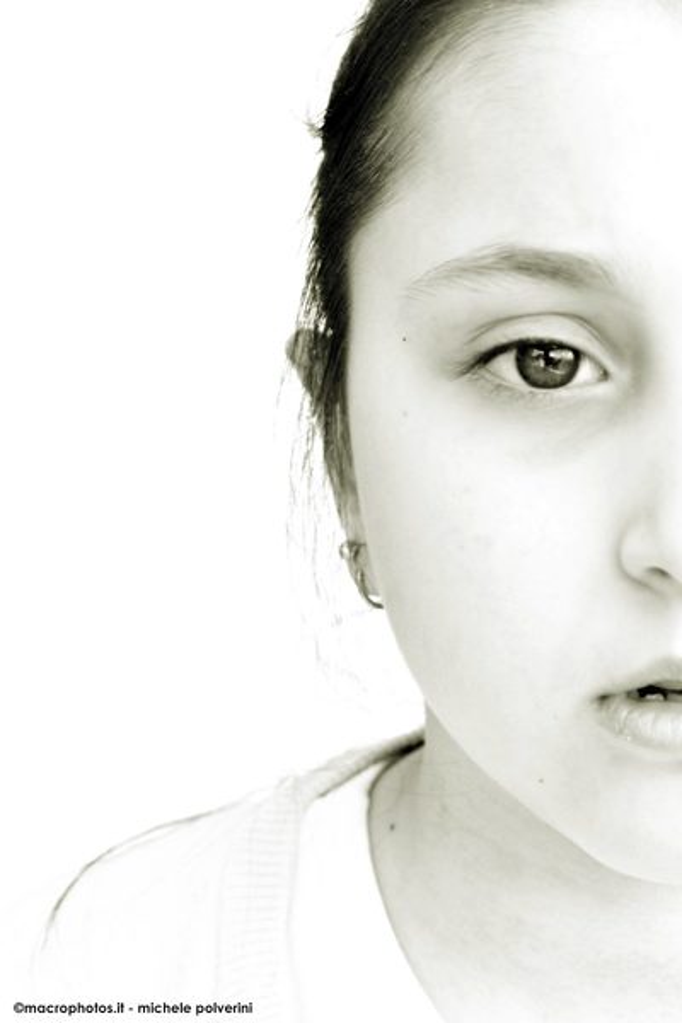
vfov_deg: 15.2
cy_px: 512
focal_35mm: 135
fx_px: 3836
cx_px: 341
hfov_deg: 10.2
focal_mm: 90
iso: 100
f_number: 8
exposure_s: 1/15
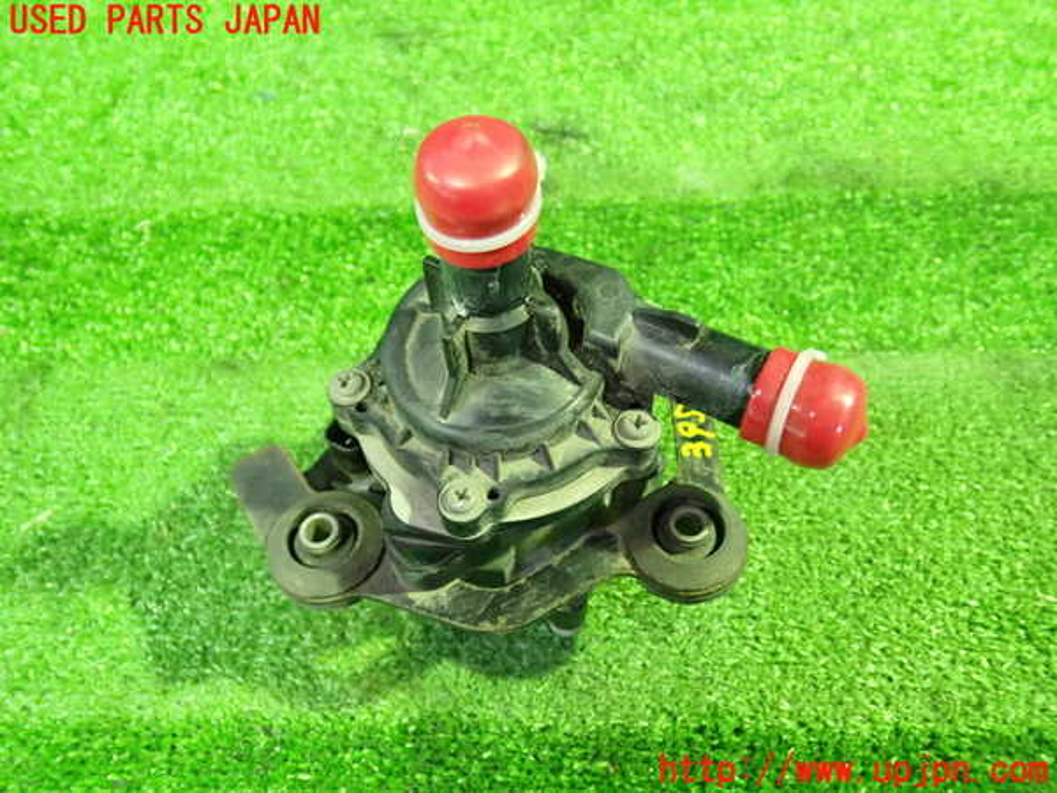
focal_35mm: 30
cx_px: 528
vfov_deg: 46.8
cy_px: 396
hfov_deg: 60.0
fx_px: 916
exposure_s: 1/20
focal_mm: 5.4
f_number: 2.3
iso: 800
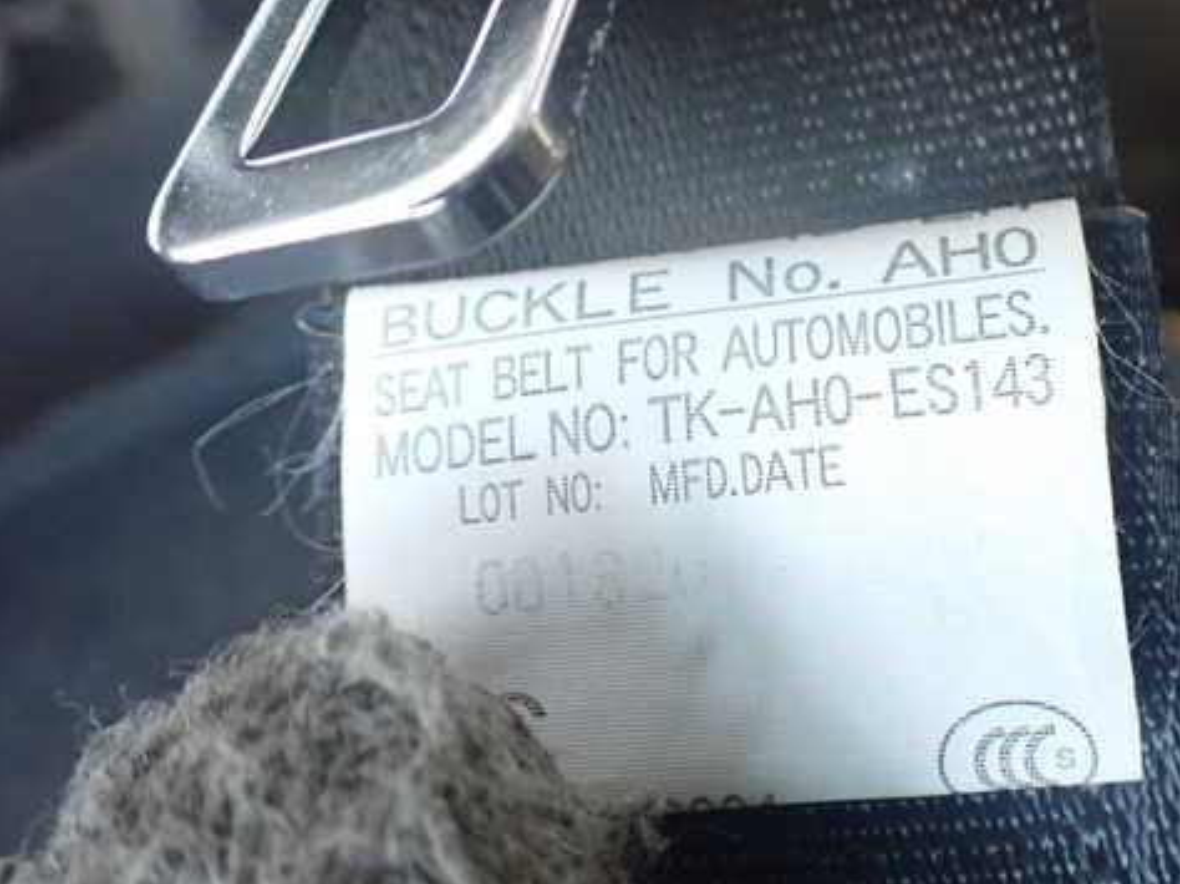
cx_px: 697
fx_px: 1295
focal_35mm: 38
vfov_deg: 37.7
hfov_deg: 48.8
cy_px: 458
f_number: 2.3
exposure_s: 1/60
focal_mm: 5.4
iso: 800
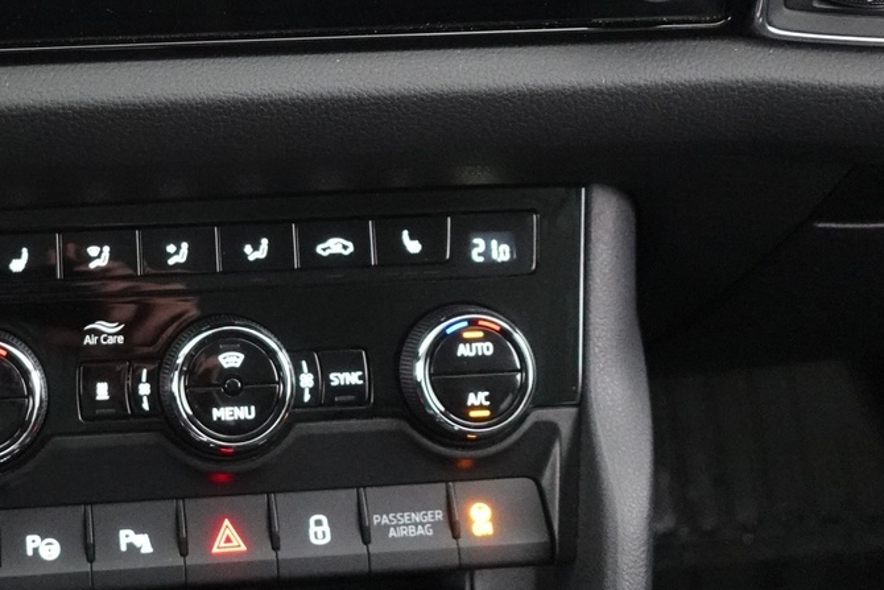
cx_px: 133
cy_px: 55
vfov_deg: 22.8
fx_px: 1424
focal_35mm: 58
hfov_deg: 33.1
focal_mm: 9.4
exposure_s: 1/40
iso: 3200
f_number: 1.8
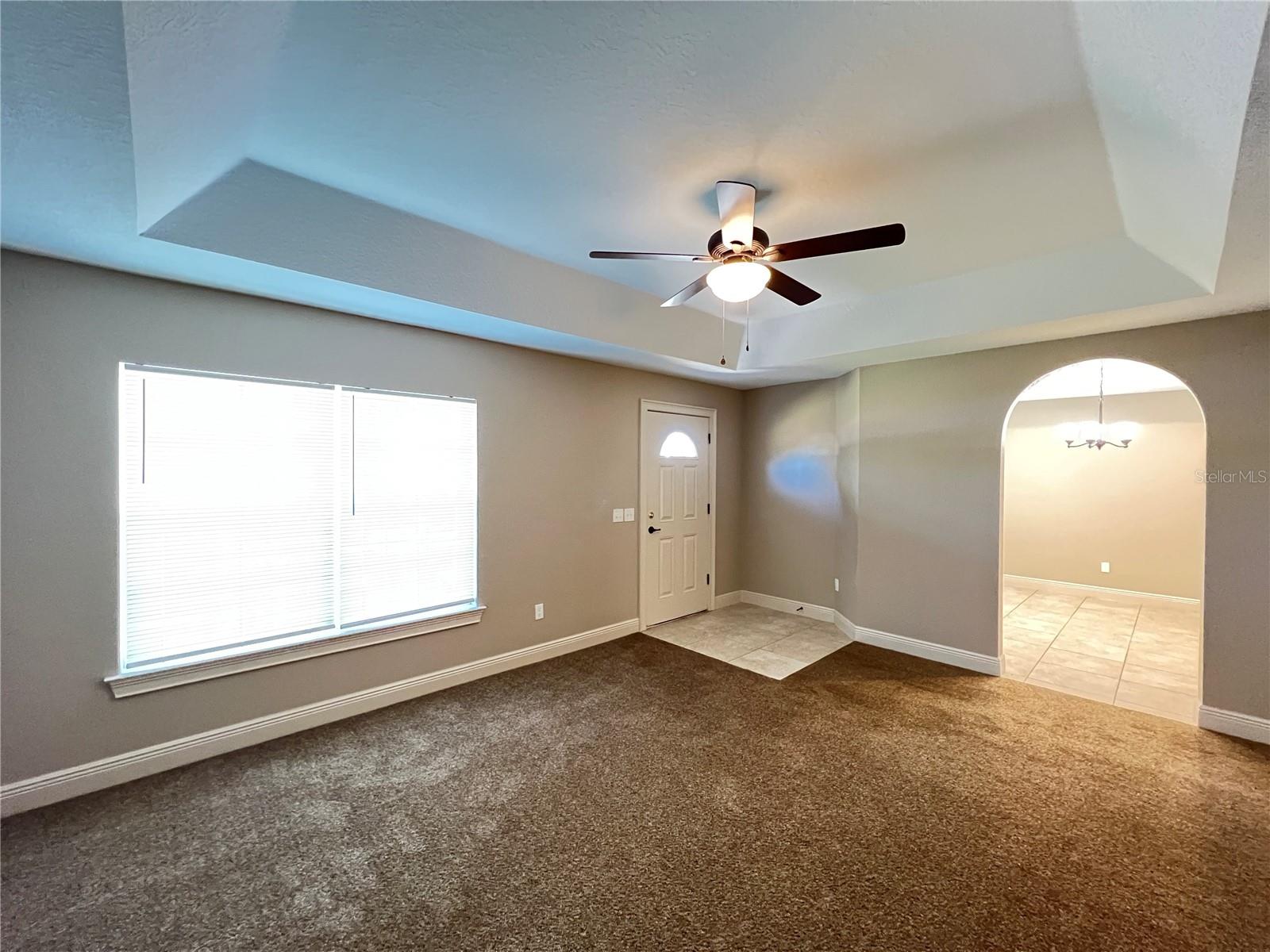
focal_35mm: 13
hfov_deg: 106.2
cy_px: 476
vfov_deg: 89.9
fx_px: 477
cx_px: 635
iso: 1000
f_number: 1.8
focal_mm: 1.57
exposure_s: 1/40
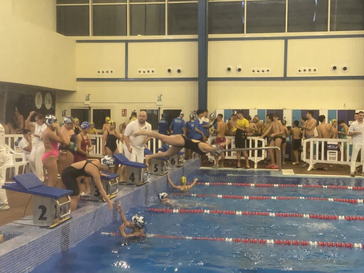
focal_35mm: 52
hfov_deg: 36.8
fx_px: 547
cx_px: 182
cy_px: 136
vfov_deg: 28.0
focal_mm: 6
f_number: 2
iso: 250
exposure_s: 1/50
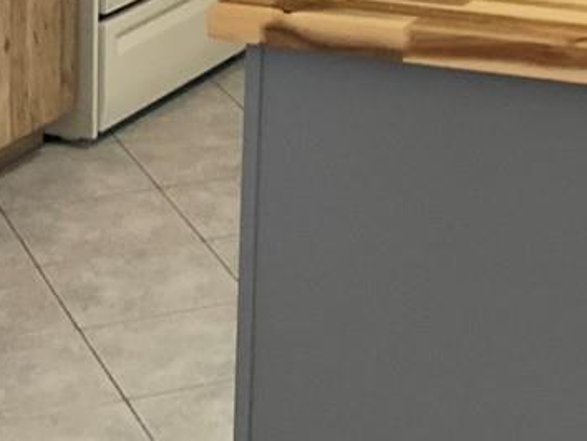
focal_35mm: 131
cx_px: 788
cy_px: -342
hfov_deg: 14.4
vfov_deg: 10.7
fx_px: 2223
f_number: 1.8
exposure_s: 1/60
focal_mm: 3
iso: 80
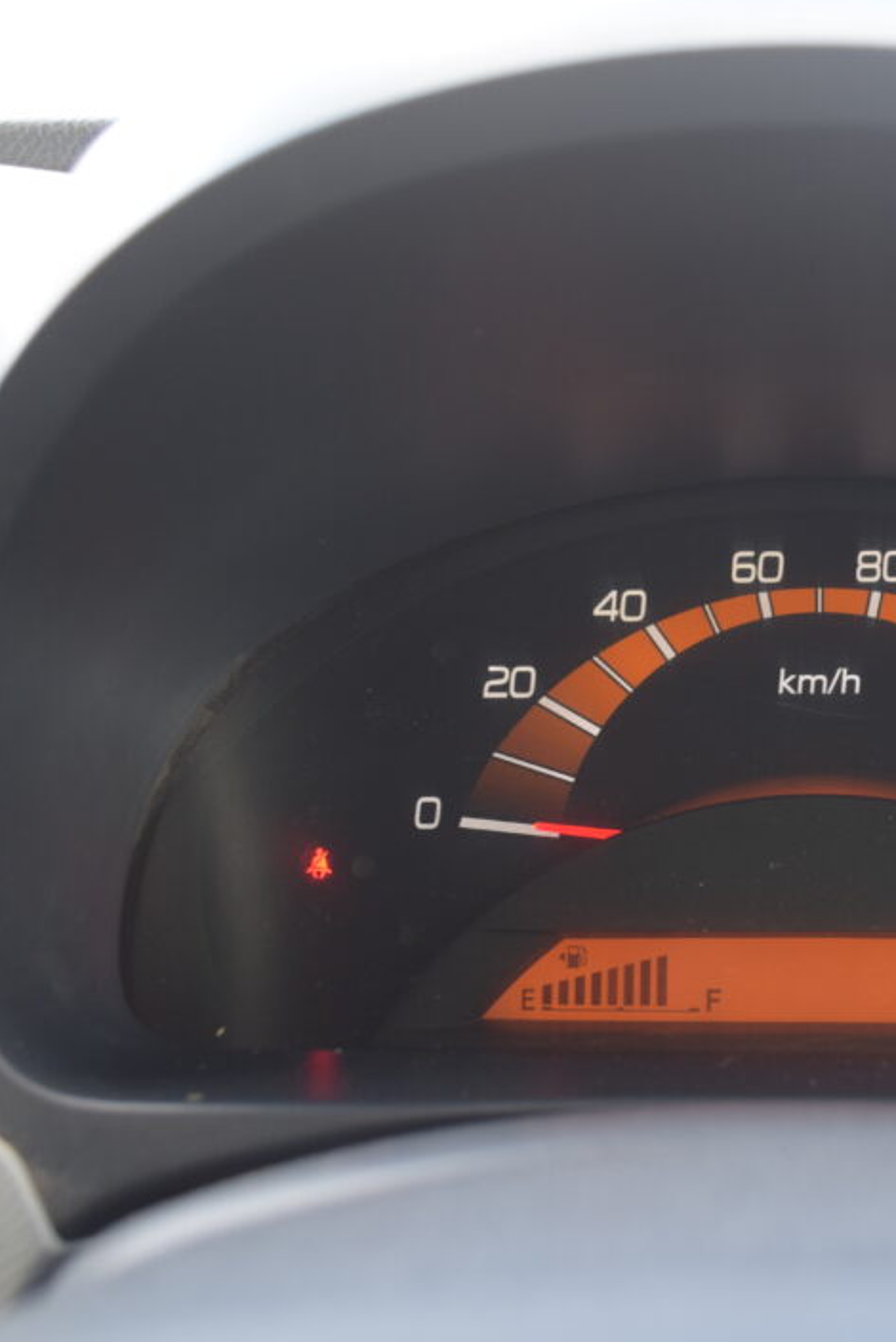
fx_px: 1716
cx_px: 738
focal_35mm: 46
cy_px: 673
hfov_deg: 28.5
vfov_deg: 42.7
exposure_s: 1/60
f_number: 3.8
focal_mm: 20
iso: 560
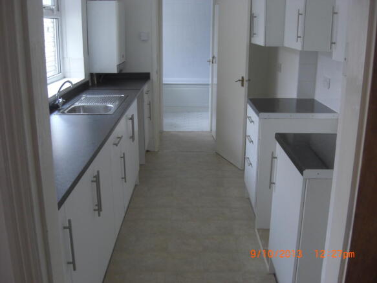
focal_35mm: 38
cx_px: 188
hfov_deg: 49.0
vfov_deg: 37.7
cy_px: 142
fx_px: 414
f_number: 2.8
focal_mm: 7.9
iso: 200
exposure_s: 1/50
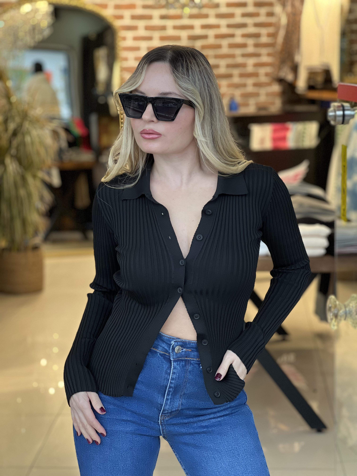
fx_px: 1059
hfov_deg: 19.1
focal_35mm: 77
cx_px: 178
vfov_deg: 25.3
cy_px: 238
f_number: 2.8
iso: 250
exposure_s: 1/100
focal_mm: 9
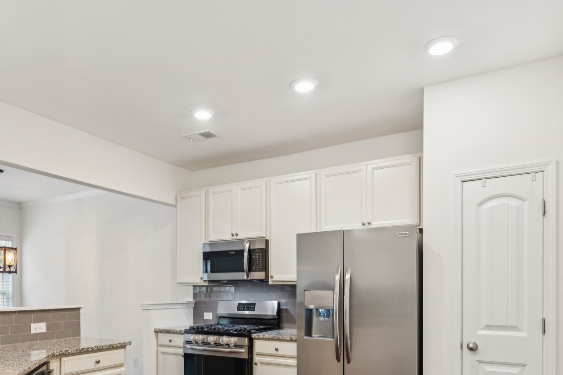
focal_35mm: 26
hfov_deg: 69.3
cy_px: 297
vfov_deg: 47.0
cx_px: 258
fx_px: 407
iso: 400
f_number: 5.6
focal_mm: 16
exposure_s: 1/30
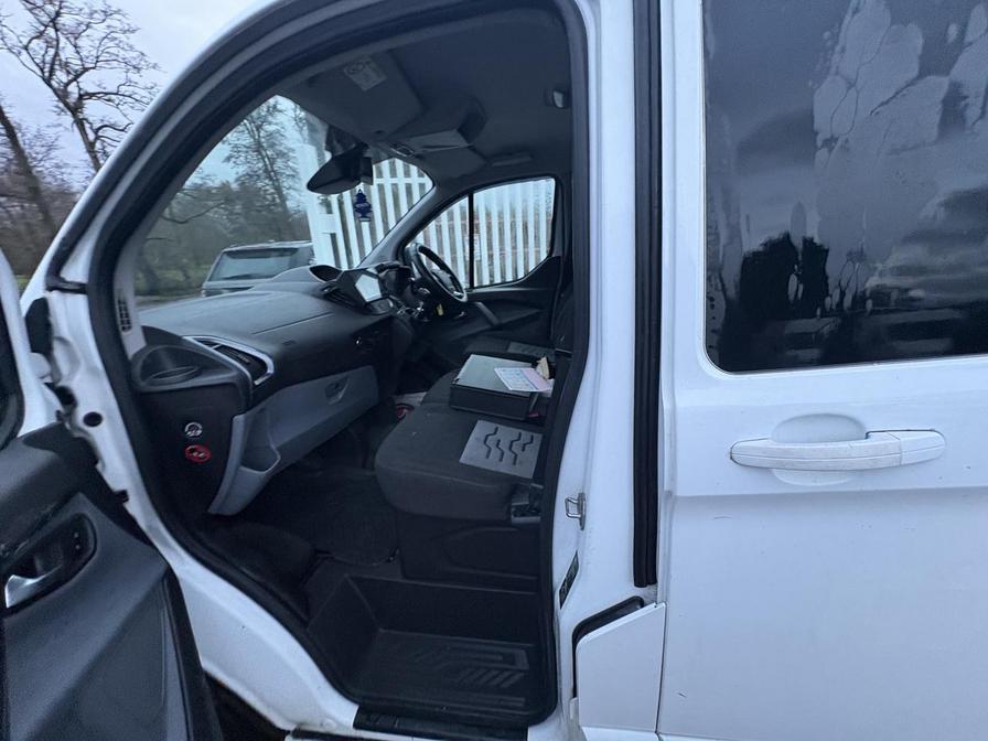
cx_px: 494
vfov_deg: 85.7
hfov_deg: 102.1
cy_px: 370
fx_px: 400
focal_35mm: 14
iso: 320
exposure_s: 1/60
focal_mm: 2.22
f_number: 2.2
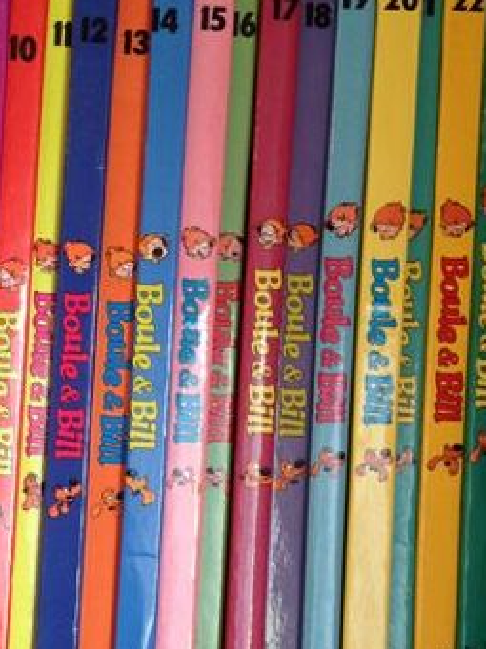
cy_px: 443
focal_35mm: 62
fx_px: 1163
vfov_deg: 30.9
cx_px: 99
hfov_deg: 23.3
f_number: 2.4
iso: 64
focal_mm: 4.12
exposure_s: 1/20
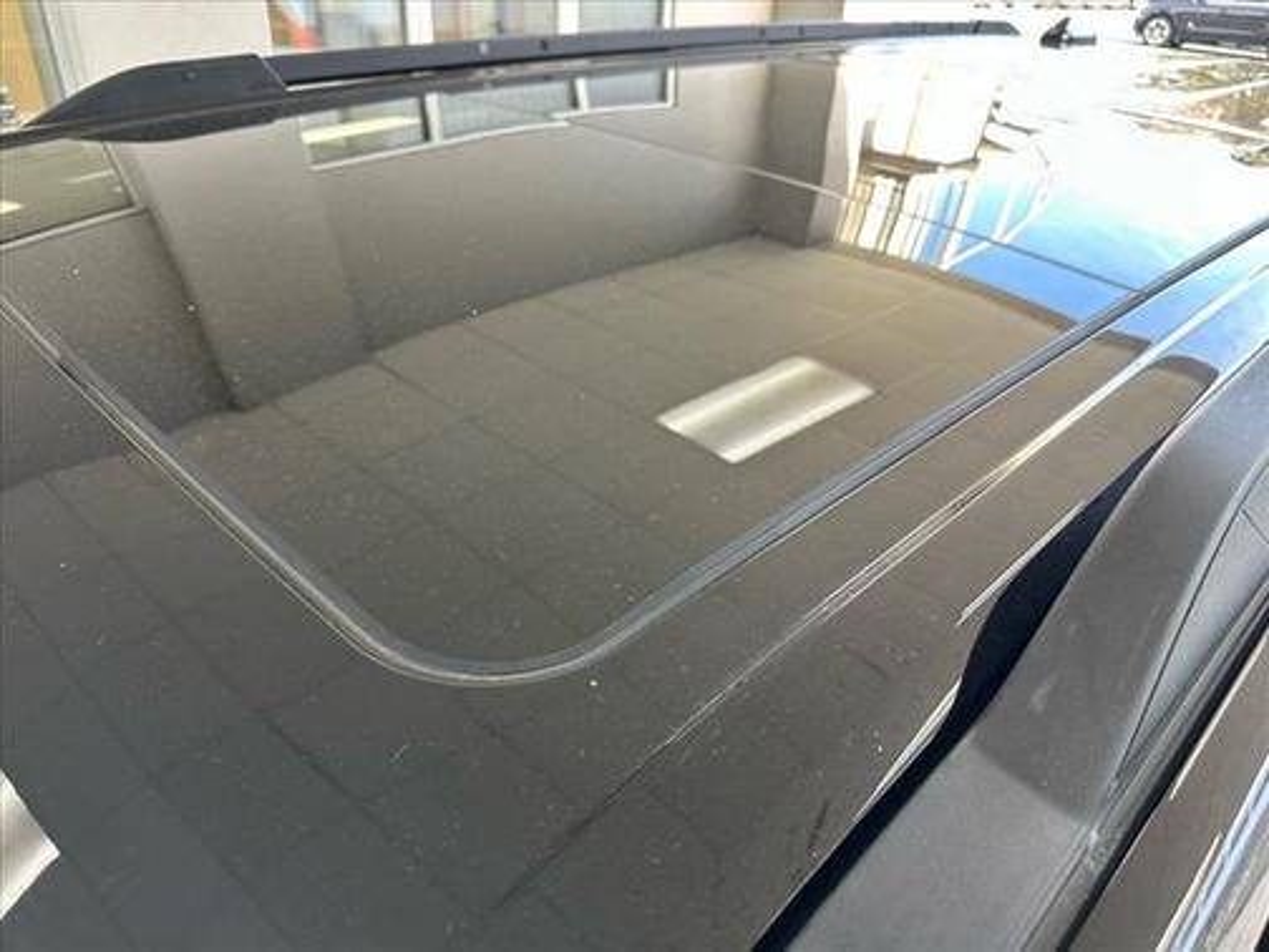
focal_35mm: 24
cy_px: 476
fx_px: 880
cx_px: 634
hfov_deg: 71.6
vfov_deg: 56.8
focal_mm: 6.86
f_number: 1.78
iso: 200
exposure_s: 1/120
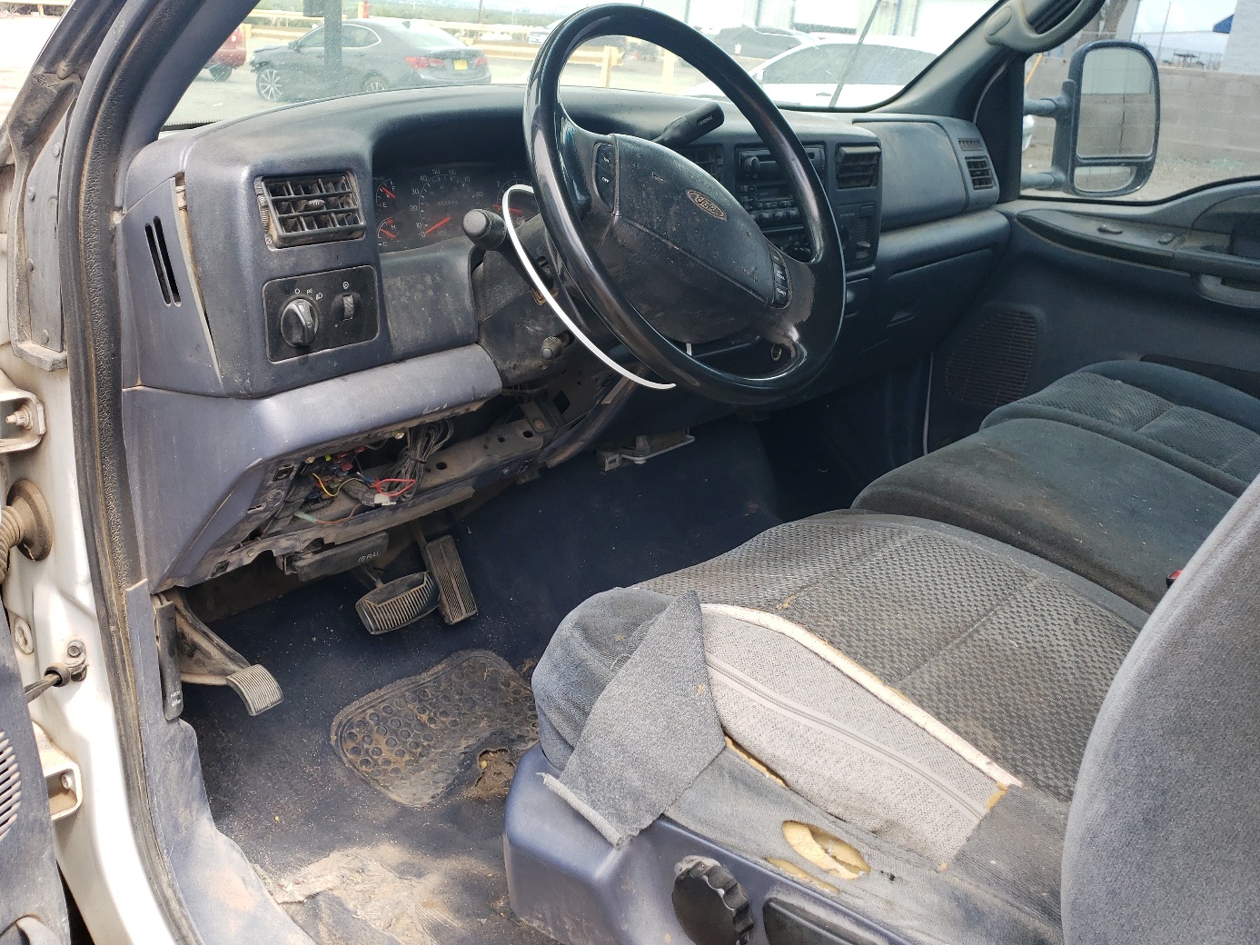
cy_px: 408
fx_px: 1092
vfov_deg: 46.7
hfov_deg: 59.8
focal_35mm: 30
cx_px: 555
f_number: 1.5
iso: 50
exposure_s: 1/455
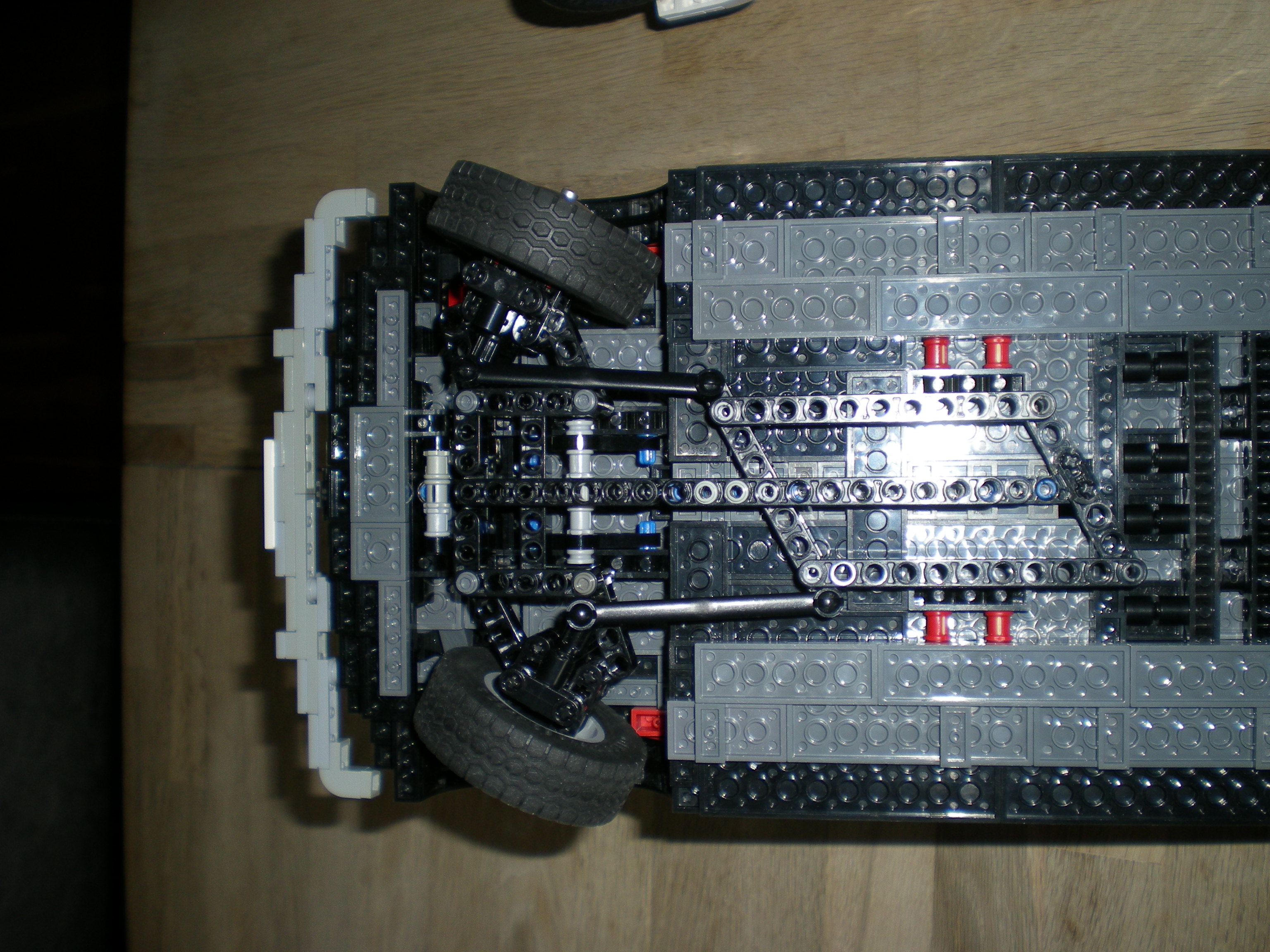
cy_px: 476
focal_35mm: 38
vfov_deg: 37.7
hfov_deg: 49.0
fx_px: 1394
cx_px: 635
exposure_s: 1/60
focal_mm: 6.3
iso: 50
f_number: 3.1
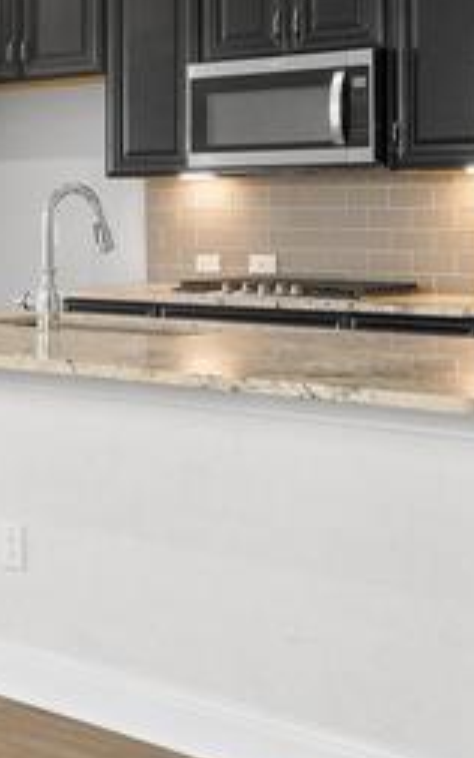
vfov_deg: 30.5
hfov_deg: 17.5
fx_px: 1365
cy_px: 184
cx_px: -258
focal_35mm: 66
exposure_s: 1/20
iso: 2000
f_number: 8
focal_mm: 16
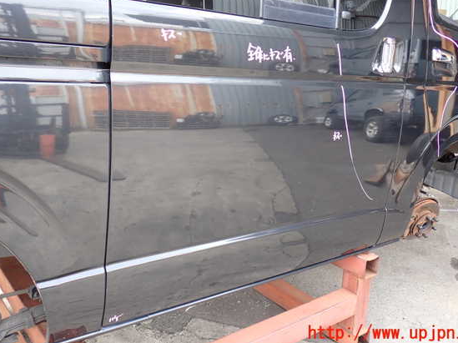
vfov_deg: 40.6
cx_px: 246
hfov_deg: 52.6
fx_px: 463
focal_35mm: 35
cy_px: 156
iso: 100
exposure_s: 1/80
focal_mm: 5.79
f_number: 2.4
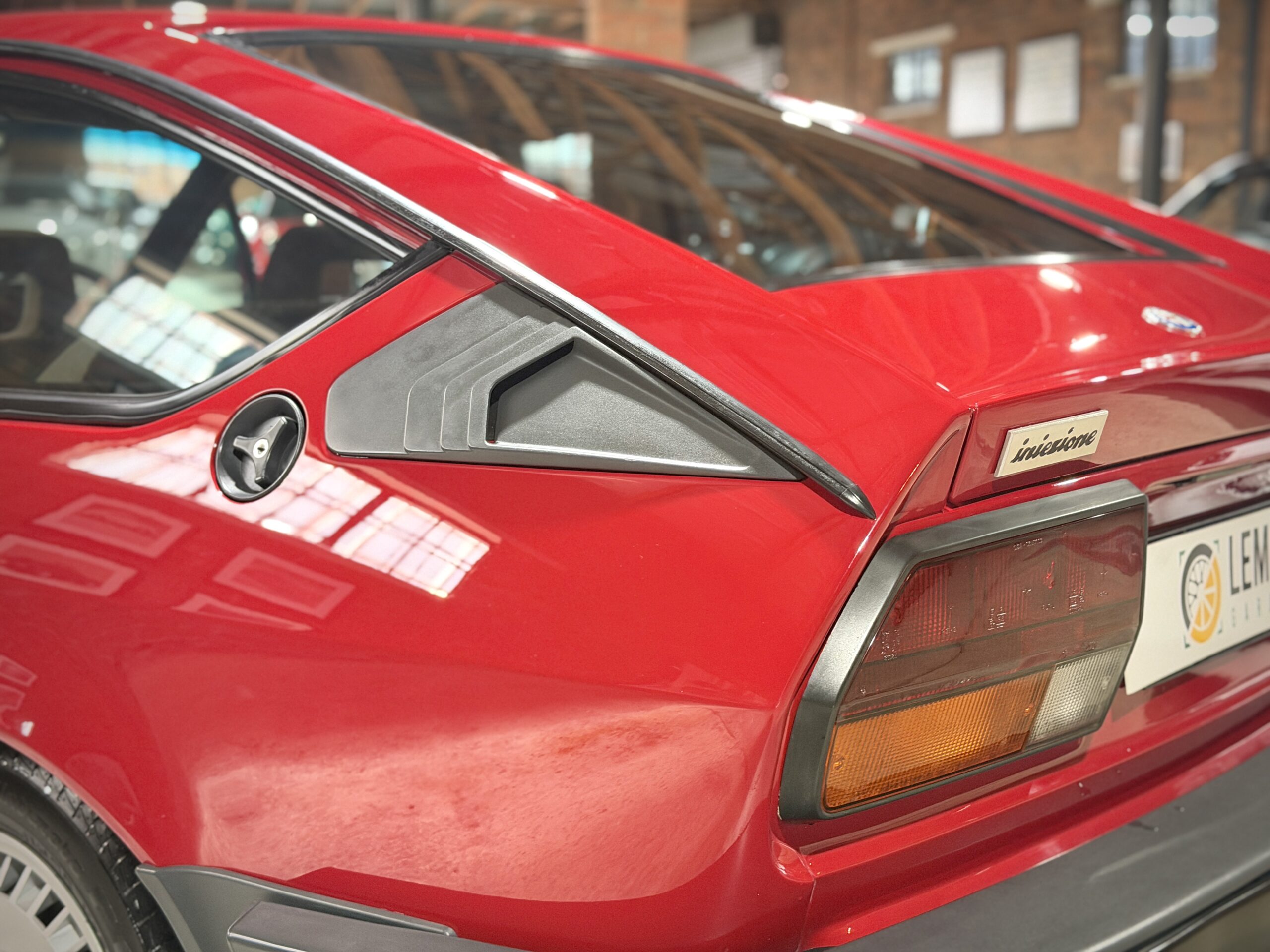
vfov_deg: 30.3
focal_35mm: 48
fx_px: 1761
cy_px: 476
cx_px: 635
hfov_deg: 39.7
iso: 400
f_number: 1.78
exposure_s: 1/33
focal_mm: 6.76
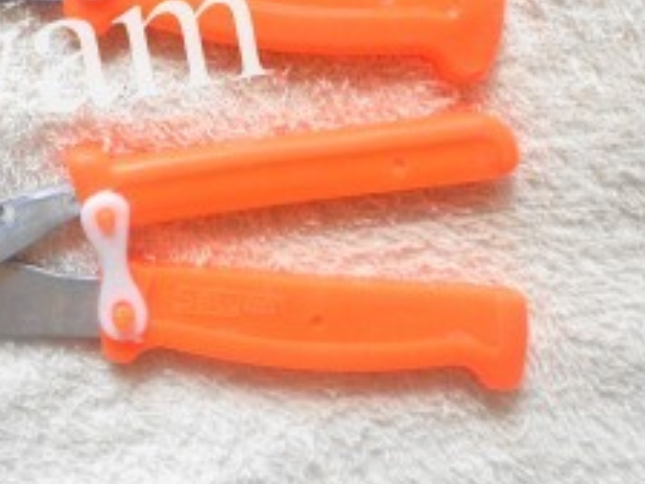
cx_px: 52
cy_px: 66
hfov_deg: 34.5
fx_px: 969
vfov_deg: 27.2
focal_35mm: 52
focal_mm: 4.6
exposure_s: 1/30
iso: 80
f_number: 3.2
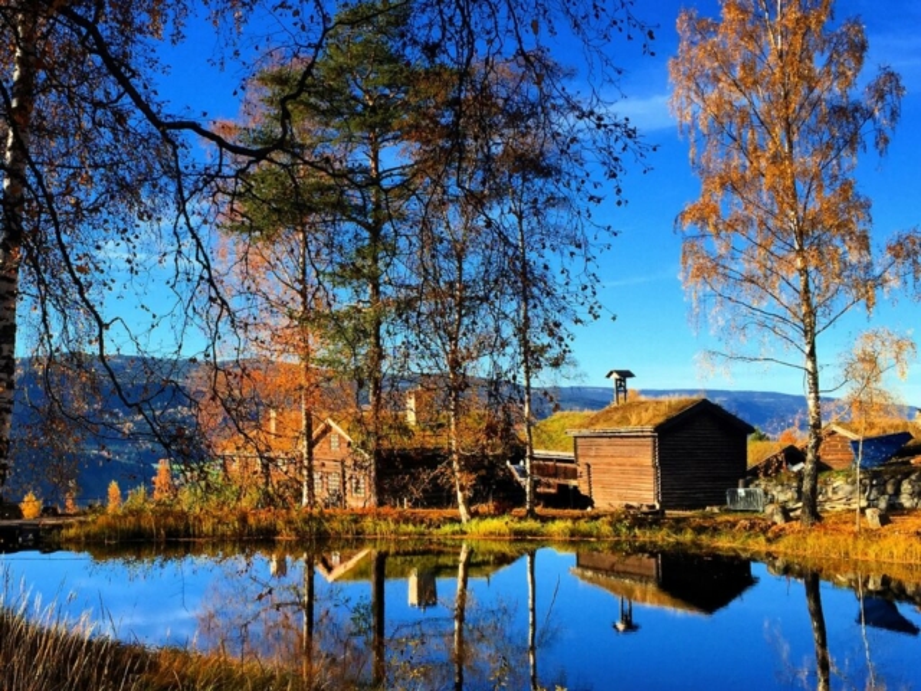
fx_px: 772
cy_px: 346
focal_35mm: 29
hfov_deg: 61.7
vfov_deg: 48.2
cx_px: 460
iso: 32
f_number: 2.2
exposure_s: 1/1014
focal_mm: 4.15
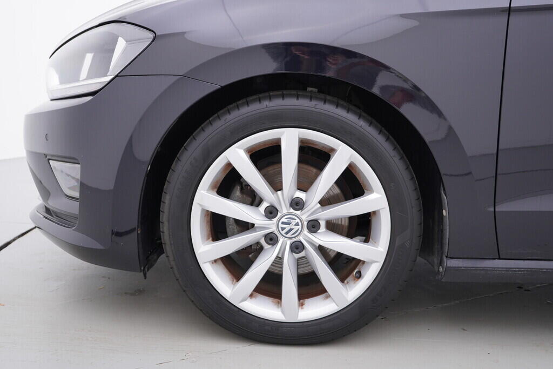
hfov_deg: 53.1
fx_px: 553
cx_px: 276
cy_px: 184
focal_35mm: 36
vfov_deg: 36.9
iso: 125
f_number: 3.2
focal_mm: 24
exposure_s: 1/50
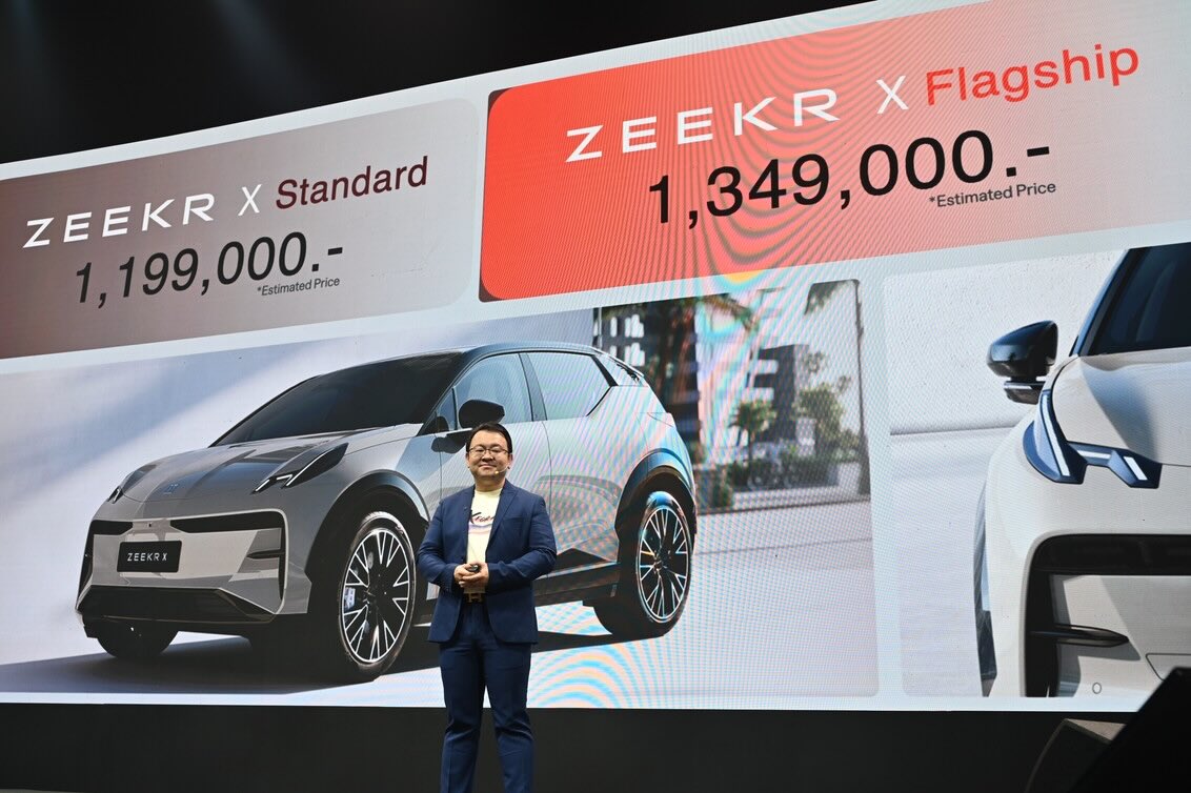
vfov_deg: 36.9
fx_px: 1191
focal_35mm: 36
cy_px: 396
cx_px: 596
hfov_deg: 53.1
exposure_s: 1/100
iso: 400
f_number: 5
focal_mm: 36
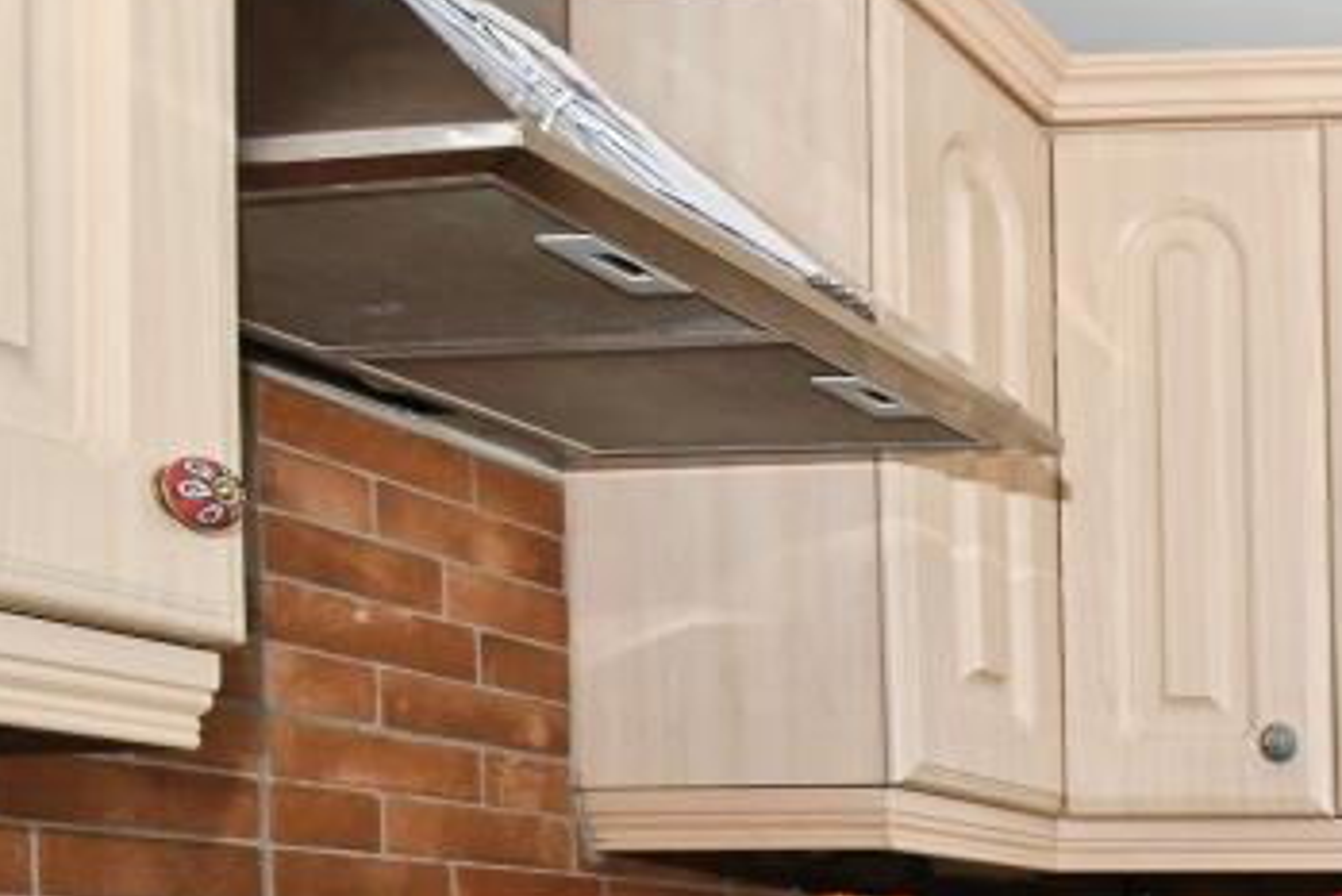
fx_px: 1641
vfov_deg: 25.0
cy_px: 1259
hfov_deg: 29.6
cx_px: 1950
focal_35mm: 44
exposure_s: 1/60
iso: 800
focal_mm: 10
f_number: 7.1
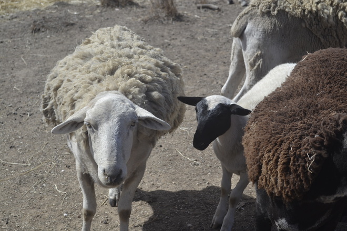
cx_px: 174
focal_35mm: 82
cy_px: 116
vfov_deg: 16.6
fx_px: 795
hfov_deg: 24.6
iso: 100
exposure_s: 1/160
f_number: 6.3
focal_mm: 55
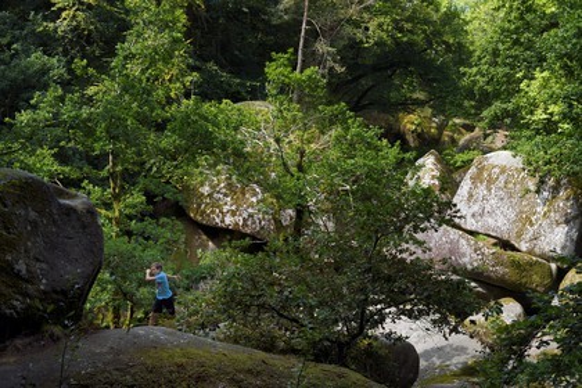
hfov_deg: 36.2
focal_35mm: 55
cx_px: 291
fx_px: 889
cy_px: 194
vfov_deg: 24.6
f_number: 16
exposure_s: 1/250
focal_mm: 55
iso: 800
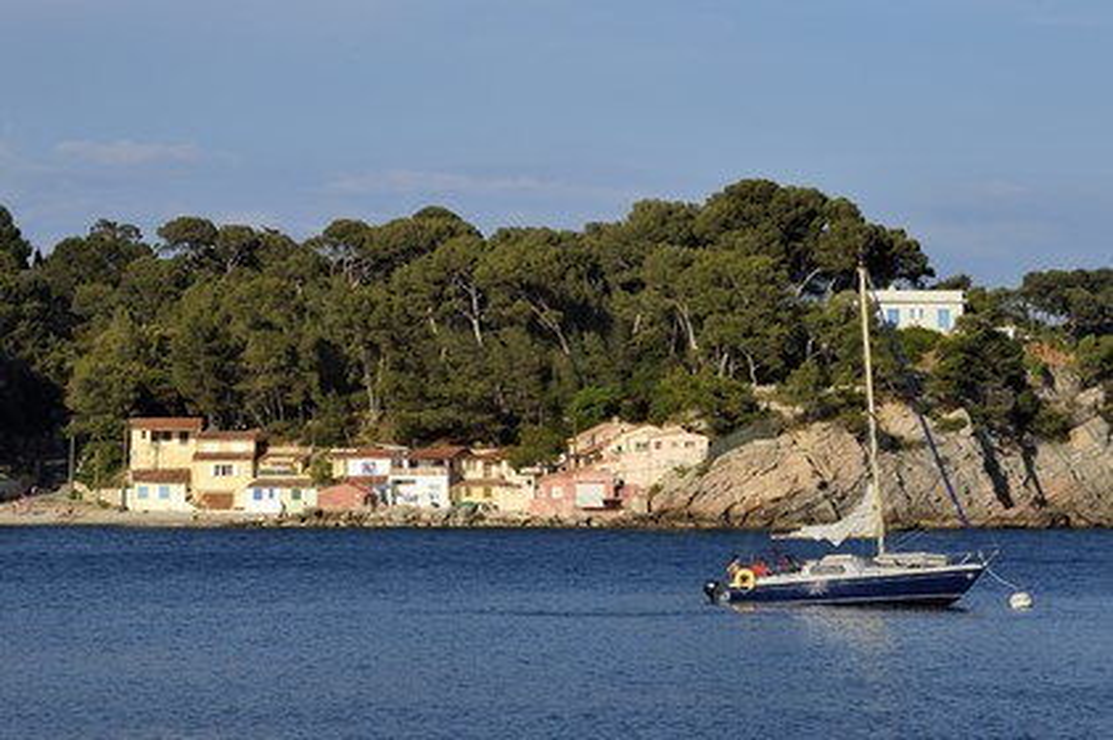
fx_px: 4479
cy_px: 370
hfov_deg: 14.2
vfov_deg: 9.4
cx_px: 556
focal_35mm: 145
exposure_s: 1/500
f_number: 10
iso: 200
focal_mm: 145
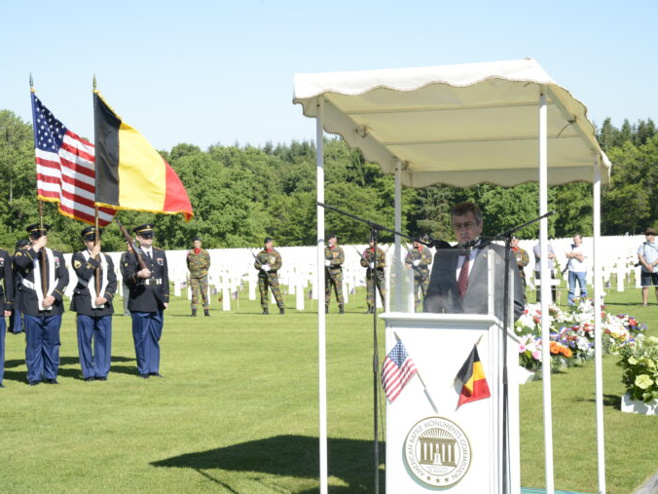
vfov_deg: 20.4
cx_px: 308
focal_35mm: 72
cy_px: 247
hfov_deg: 27.0
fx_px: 1369
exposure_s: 1/160
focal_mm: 66
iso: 320
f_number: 13
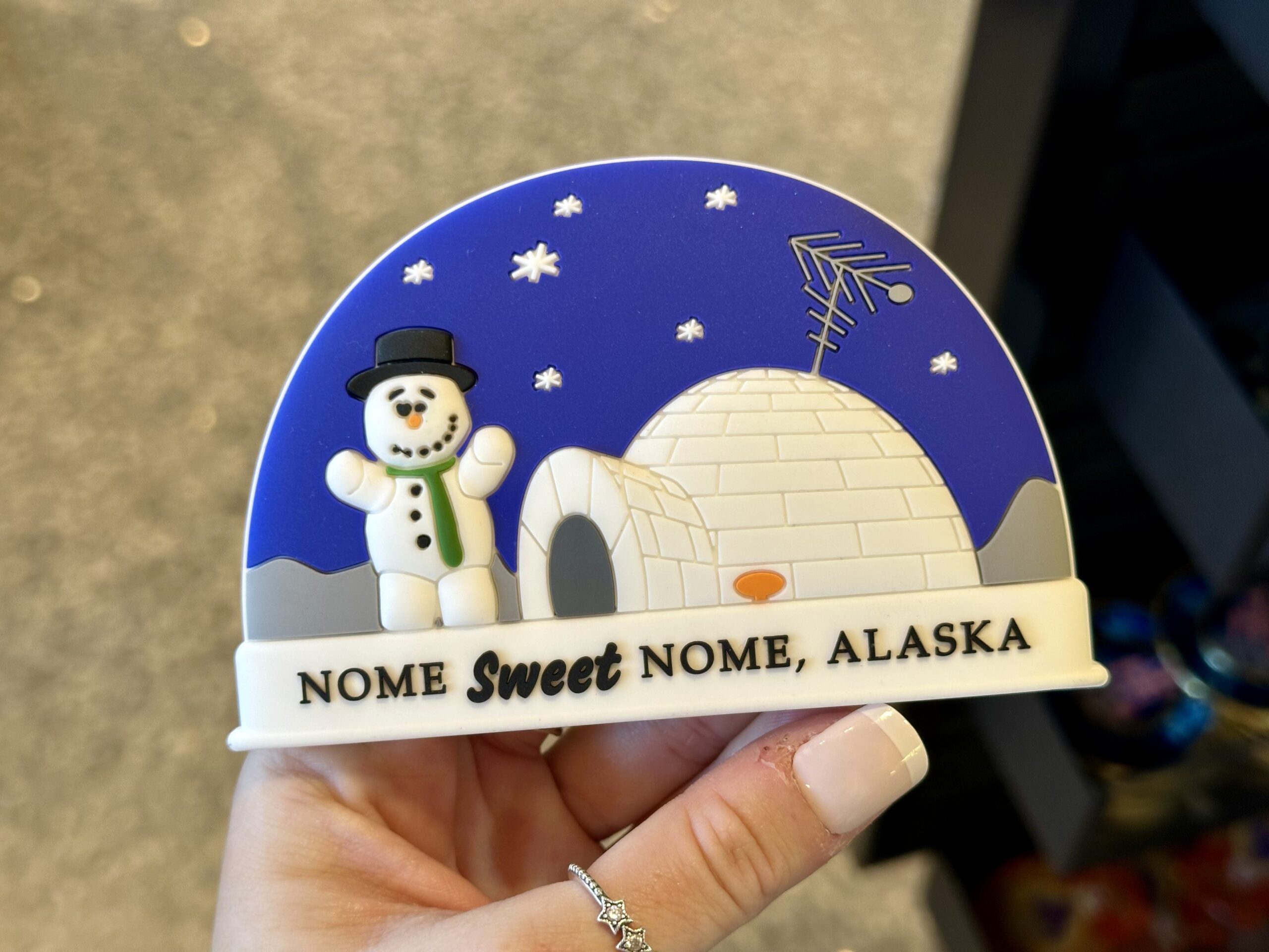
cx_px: 634
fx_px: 1760
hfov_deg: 39.7
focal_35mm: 48
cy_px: 476
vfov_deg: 30.3
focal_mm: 6.86
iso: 80
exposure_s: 1/89
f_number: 1.78
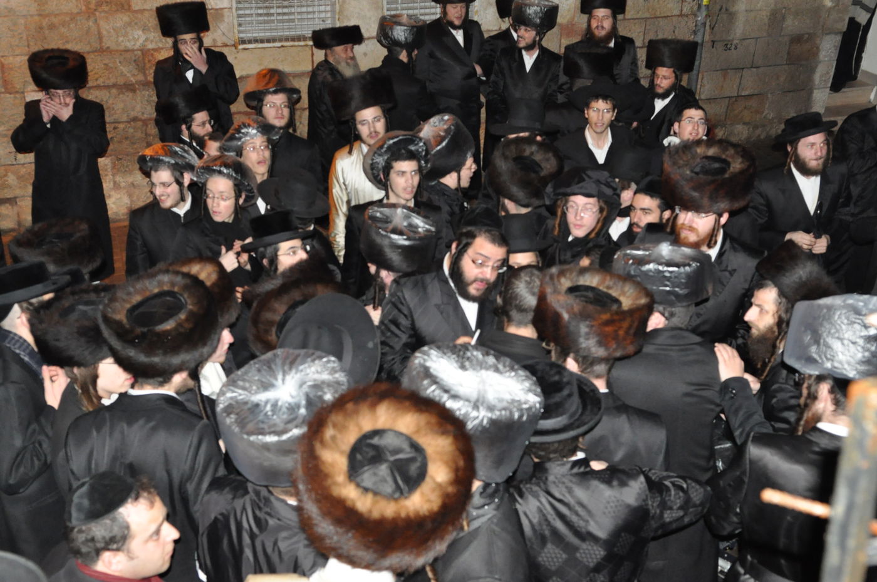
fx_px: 949
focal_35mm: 39
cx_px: 438
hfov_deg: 49.6
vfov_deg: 34.1
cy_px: 291
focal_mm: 26
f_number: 5
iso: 2000
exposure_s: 1/60
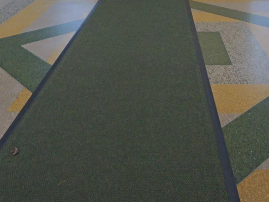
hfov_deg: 40.4
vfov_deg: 26.7
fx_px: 365
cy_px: -52
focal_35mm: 47
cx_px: 147
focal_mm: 9
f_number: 2
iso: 1250
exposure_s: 1/160
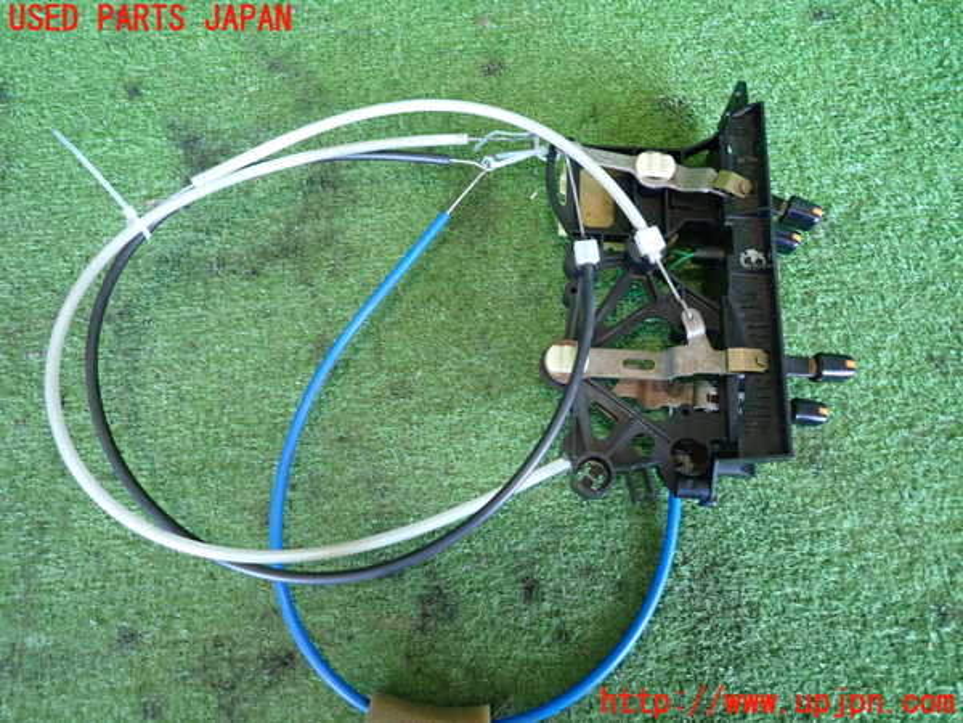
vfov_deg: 54.9
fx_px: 695
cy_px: 362
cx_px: 482
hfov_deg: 69.4
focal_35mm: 25
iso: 320
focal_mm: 4.5
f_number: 2
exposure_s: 1/30
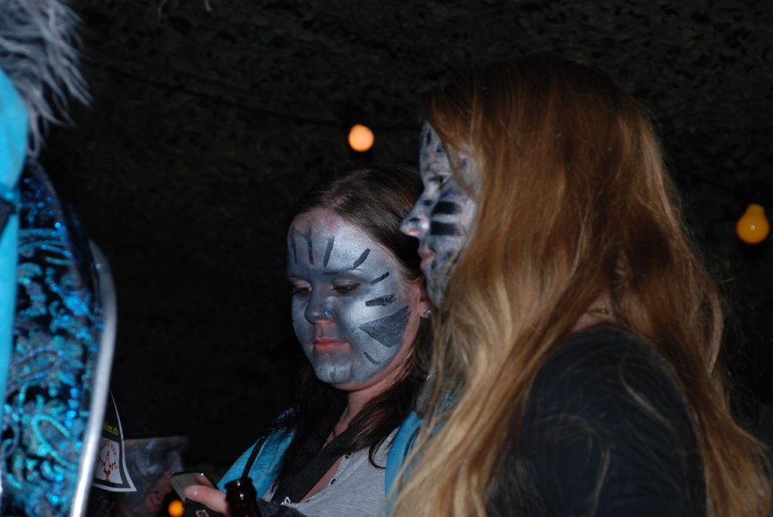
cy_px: 258
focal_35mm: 99
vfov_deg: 13.9
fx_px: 2128
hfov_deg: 20.6
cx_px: 386
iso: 200
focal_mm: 66
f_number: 5.3
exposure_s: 1/60
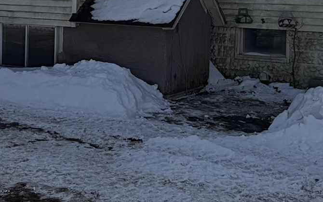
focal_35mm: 68
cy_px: 1
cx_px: 147
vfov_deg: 18.7
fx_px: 599
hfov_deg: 30.2
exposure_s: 1/2611
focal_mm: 2.22
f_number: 2.2
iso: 32
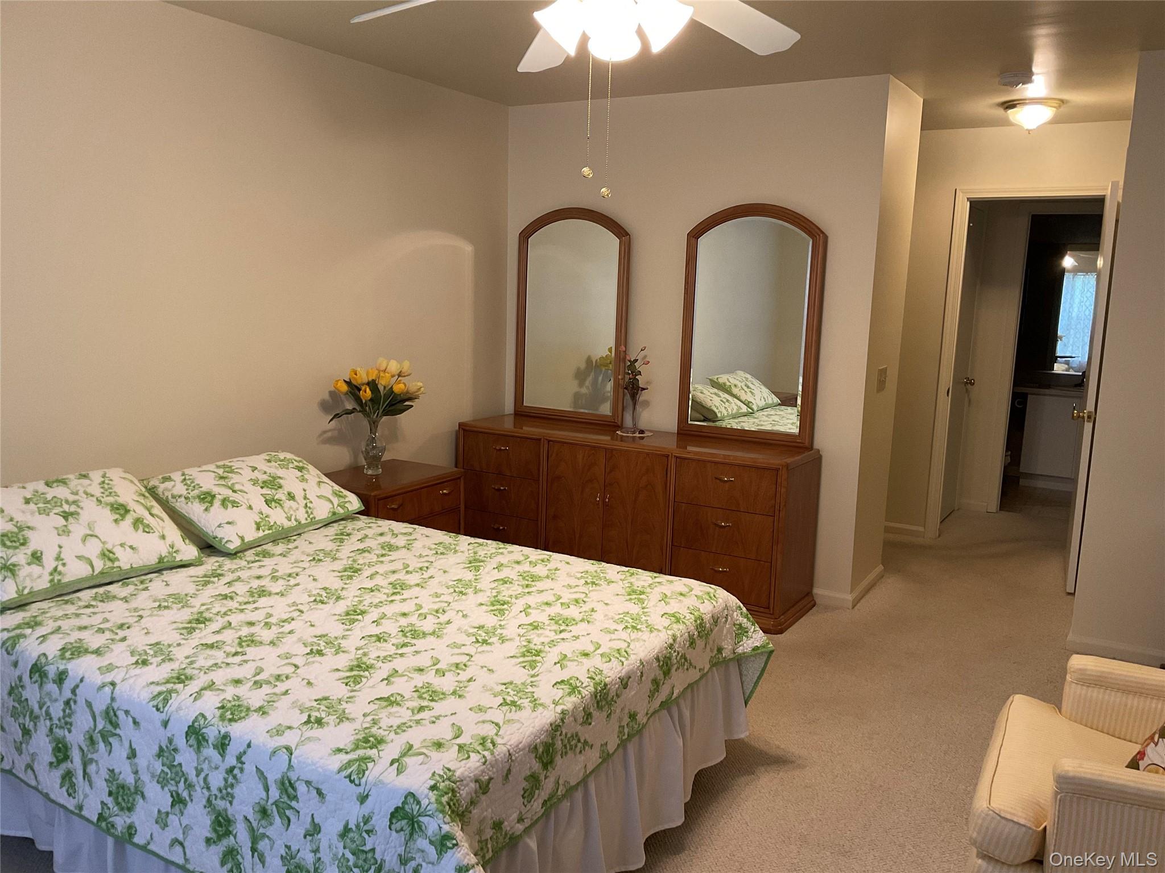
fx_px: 976
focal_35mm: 29
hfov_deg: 61.7
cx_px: 582
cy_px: 436
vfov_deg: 48.2
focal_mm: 3
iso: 100
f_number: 1.8
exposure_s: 1/60
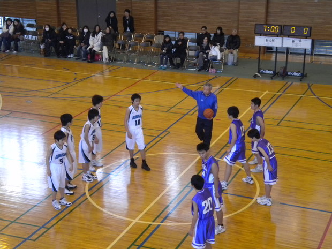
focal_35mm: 68
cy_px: 124
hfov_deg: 28.6
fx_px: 652
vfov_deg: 21.6
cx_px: 166
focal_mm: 12.3
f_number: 4.6
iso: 400
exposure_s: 1/67.7
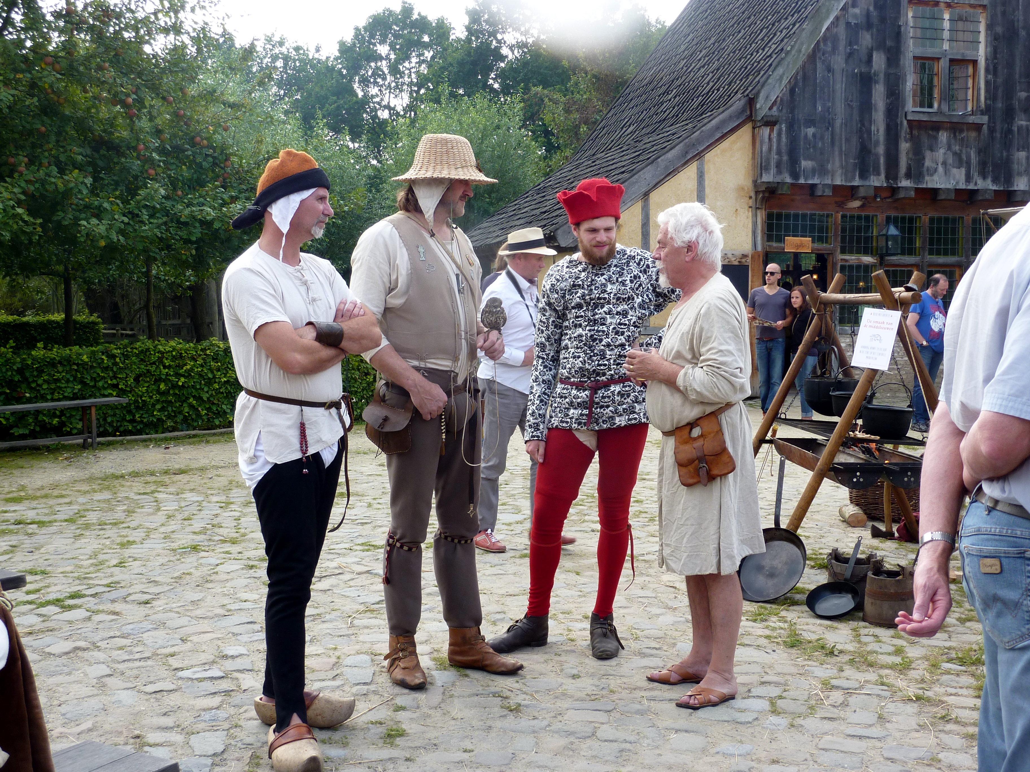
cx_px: 515
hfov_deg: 44.8
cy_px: 386
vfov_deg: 34.3
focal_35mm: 42
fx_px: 1250
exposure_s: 1/160
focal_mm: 6.9
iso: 80
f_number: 4
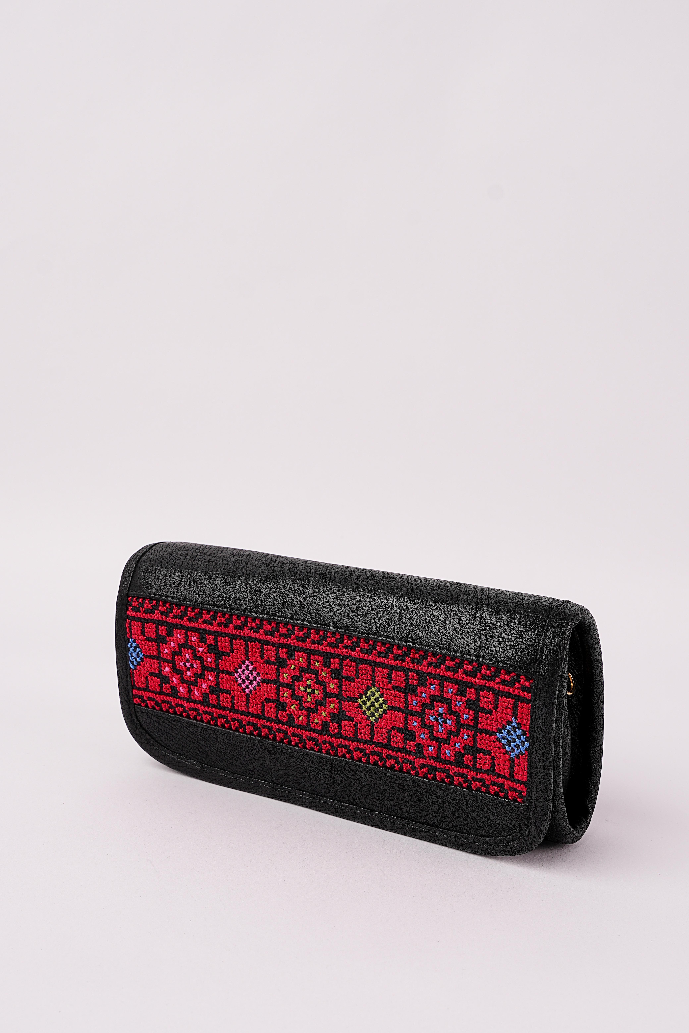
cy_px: 516
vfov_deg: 41.9
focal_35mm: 47
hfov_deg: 28.6
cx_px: 344
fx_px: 1349
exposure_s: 1/200
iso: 100
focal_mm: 31.6
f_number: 9
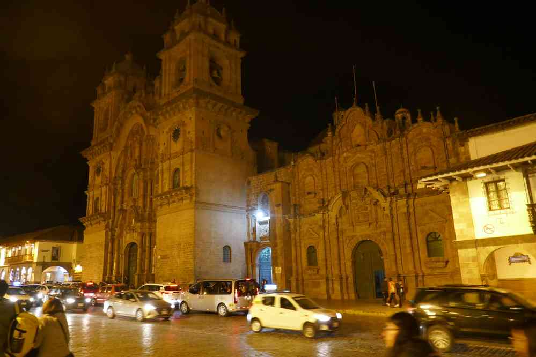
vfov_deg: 46.4
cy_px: 178
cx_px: 268
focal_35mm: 28
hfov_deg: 65.5
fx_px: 417
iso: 1600
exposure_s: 1/25
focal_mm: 10
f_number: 3
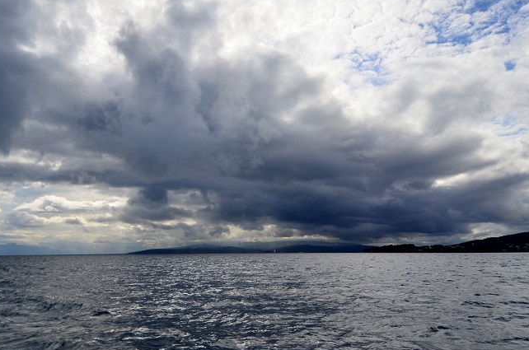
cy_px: 120
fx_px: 411
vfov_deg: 45.6
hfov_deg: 65.3
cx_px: 230
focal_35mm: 28
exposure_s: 1/5000
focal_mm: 12
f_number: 5.6
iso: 400
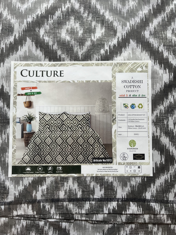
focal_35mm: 26
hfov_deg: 53.1
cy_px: 118
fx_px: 176
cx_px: 88
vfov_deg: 67.3
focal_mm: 5.1
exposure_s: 1/121
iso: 100
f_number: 1.6
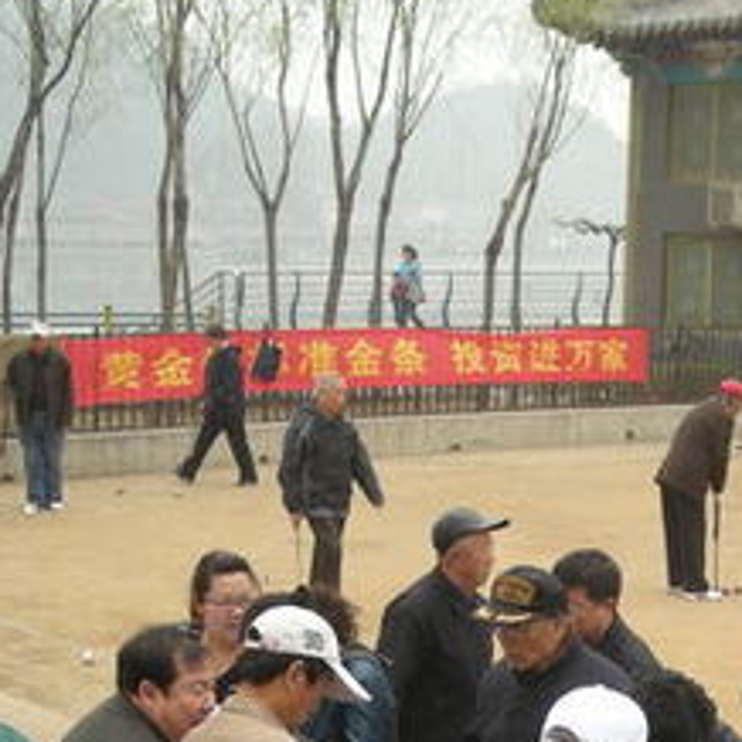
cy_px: 715
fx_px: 2061
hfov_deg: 20.0
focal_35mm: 85
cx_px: 654
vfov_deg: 19.9
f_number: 2.8
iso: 50
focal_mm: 5.7
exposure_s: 1/74.5
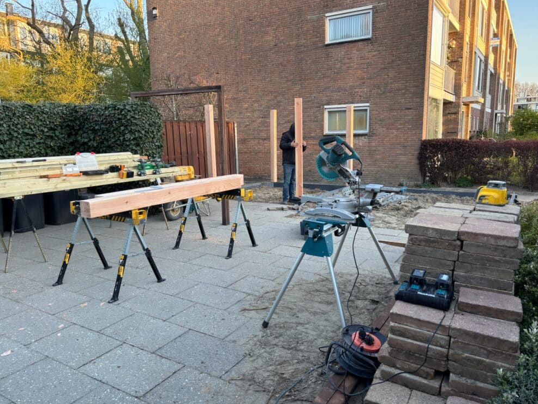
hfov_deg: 65.3
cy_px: 199
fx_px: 420
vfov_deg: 51.4
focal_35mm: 27
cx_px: 270
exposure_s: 1/155
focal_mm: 5.96
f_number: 1.6
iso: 40
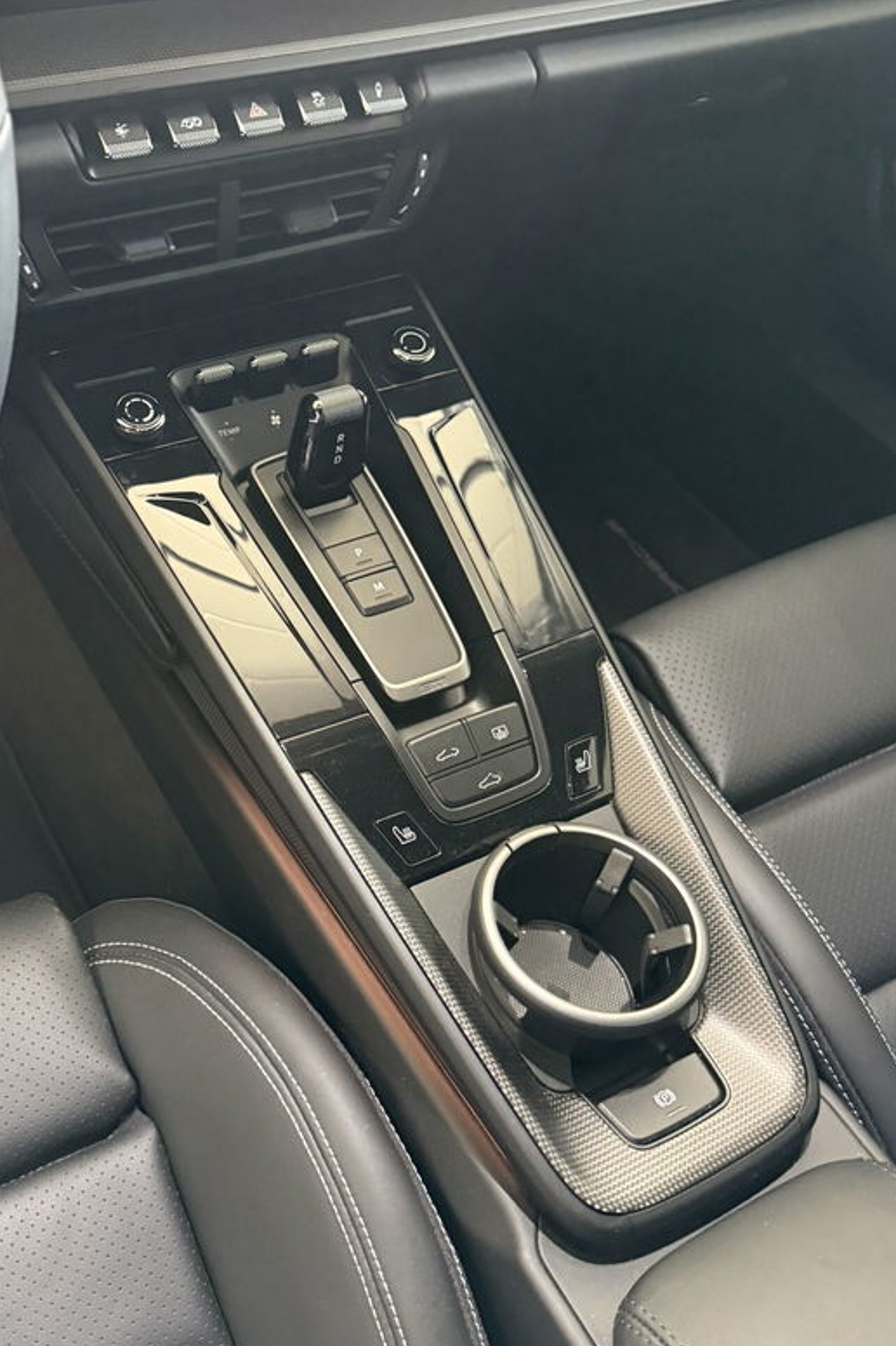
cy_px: 658
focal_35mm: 33
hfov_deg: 39.2
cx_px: 262
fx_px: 1233
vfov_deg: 57.2
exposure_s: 1/40
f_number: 1.78
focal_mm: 6.76
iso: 1000
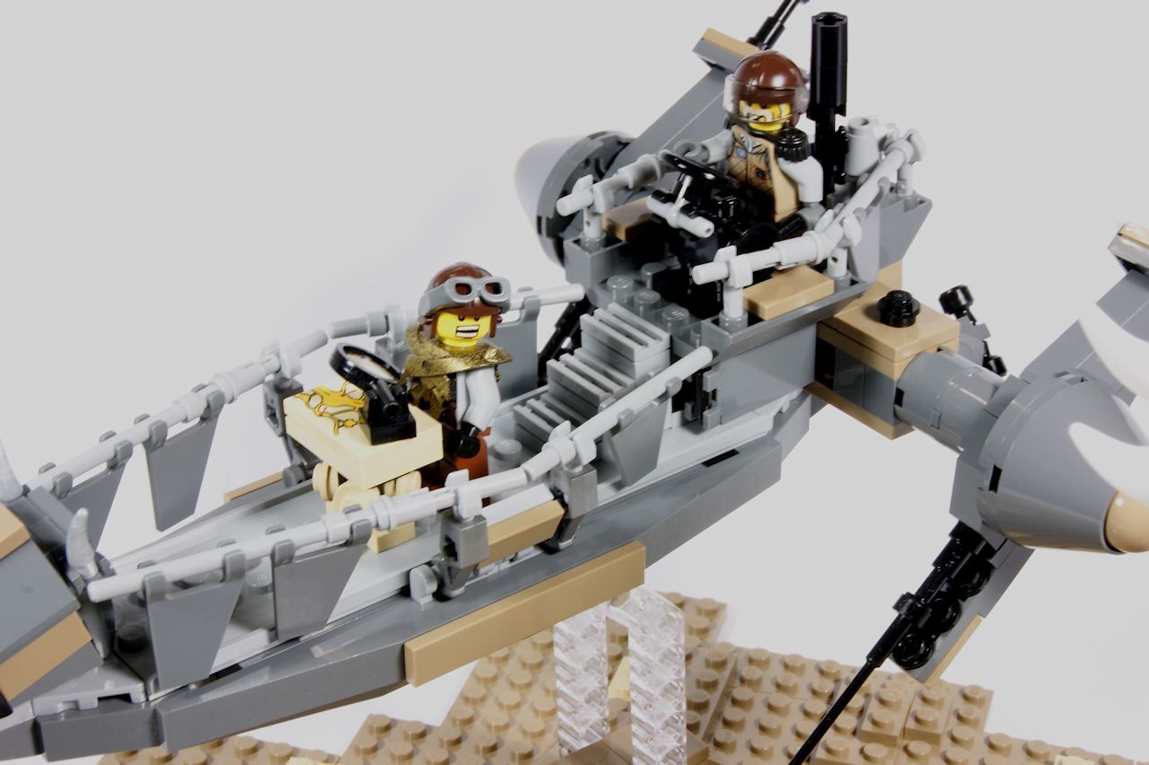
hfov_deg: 24.6
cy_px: 382
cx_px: 574
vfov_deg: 16.5
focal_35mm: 82
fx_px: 2632
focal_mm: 55
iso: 100
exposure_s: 1/5
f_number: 25
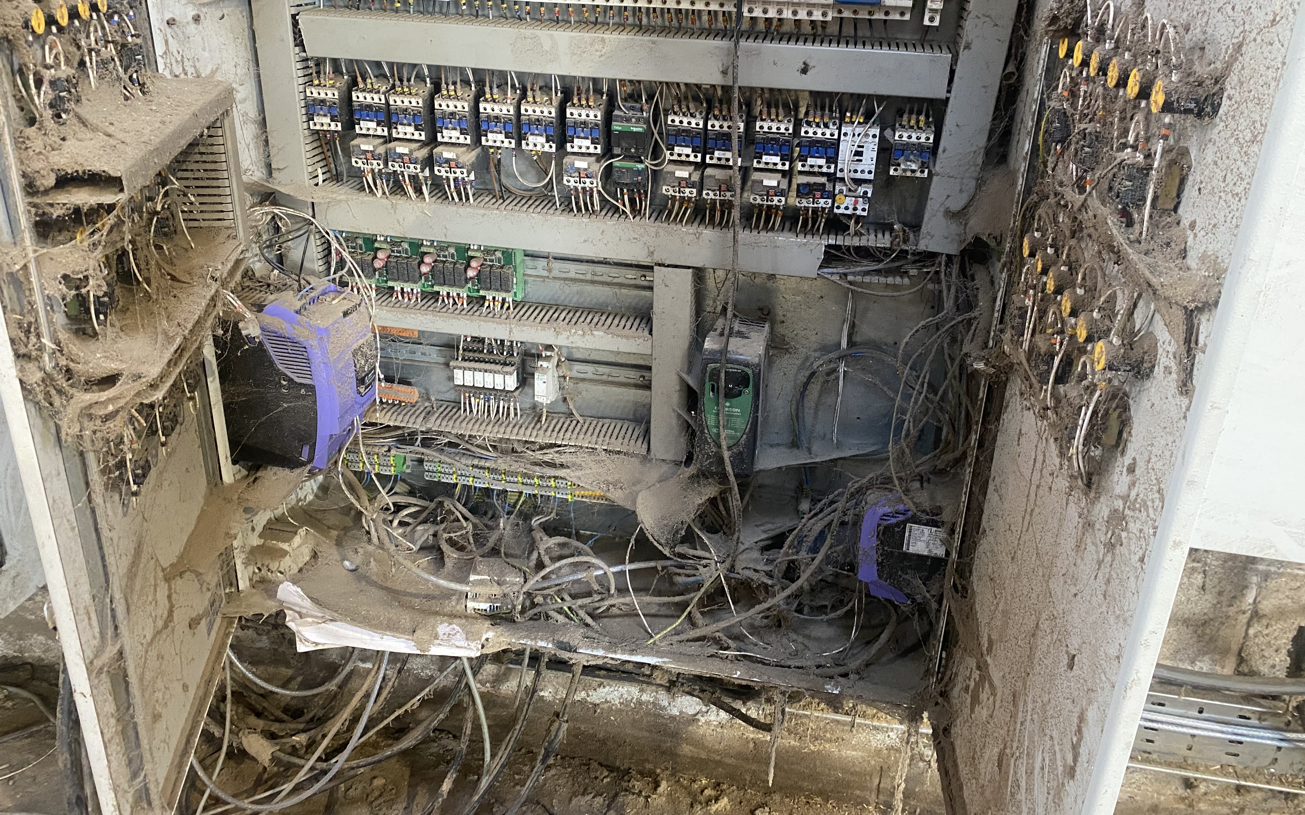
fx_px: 996
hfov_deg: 66.5
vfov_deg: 44.4
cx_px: 663
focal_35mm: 28
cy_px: 343
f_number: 1.8
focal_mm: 4.25
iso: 400
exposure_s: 1/60
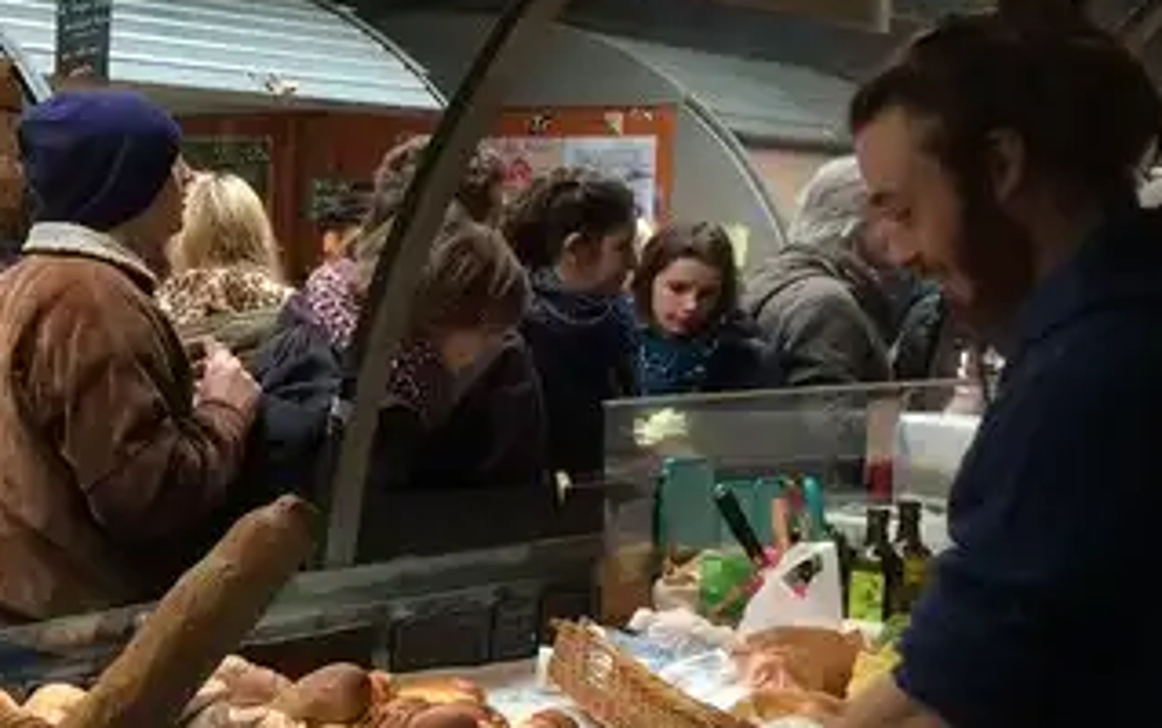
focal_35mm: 77
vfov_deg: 17.0
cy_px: 368
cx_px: -109
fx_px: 2441
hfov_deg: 25.0
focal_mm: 4.15
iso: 32
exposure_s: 1/30
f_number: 2.2
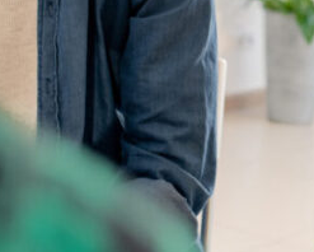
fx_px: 1265
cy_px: -49
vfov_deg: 11.2
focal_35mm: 136
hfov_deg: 13.9
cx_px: 320
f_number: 3.5
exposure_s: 1/200
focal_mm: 35
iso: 500
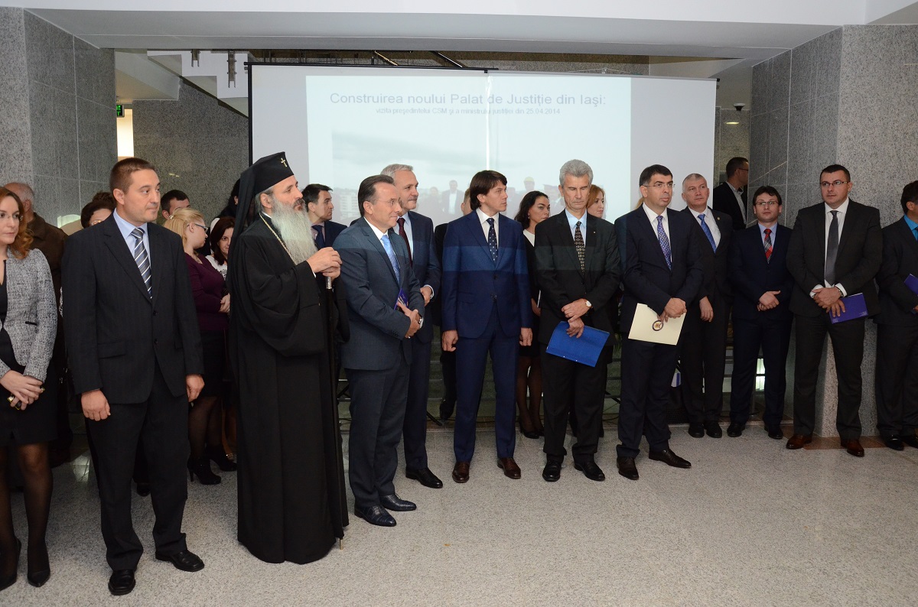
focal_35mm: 27
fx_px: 687
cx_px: 459
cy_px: 304
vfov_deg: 47.7
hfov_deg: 67.5
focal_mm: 18
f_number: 5
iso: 2000
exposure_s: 1/100
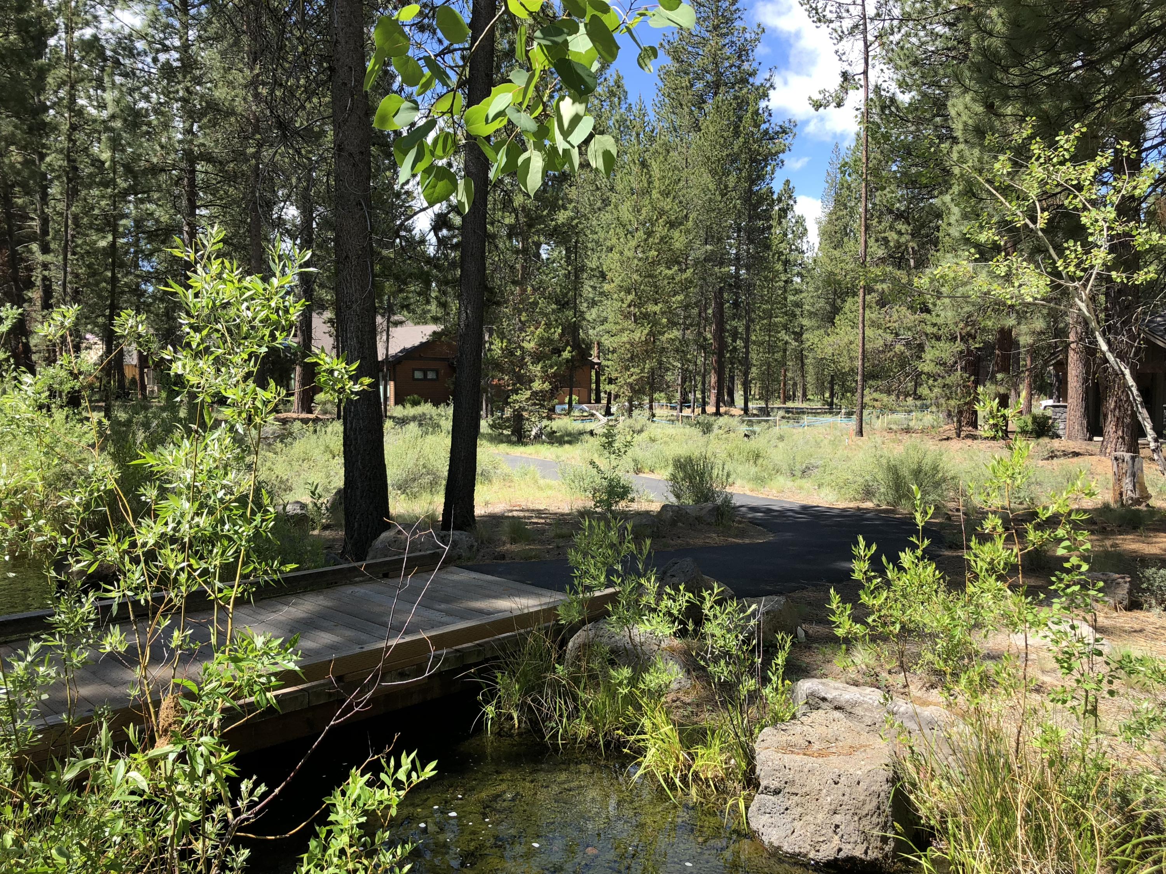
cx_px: 583
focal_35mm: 28
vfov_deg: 49.7
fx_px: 943
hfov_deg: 63.4
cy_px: 437
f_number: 1.8
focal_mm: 4
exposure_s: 1/750
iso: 20
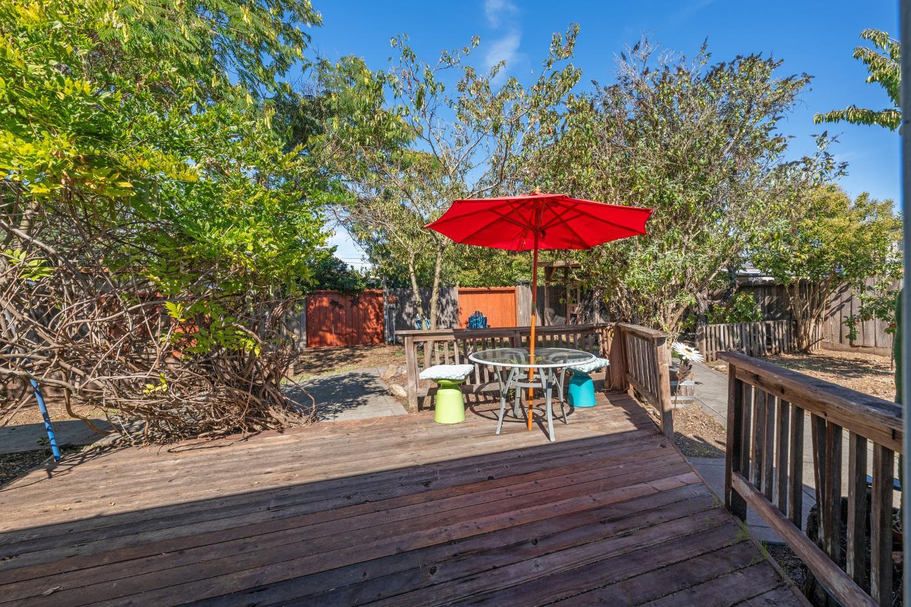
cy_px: 289
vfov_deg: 77.3
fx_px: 380
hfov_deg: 100.2
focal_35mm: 15
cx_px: 487
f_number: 8
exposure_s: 1/200
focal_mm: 14
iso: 64
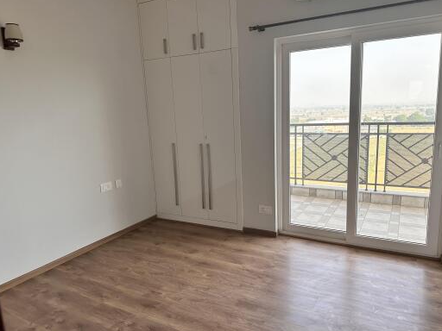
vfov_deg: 54.9
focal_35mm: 25
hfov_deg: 69.4
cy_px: 167
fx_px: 319
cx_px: 227
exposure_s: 1/368
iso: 80
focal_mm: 6.86
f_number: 1.78
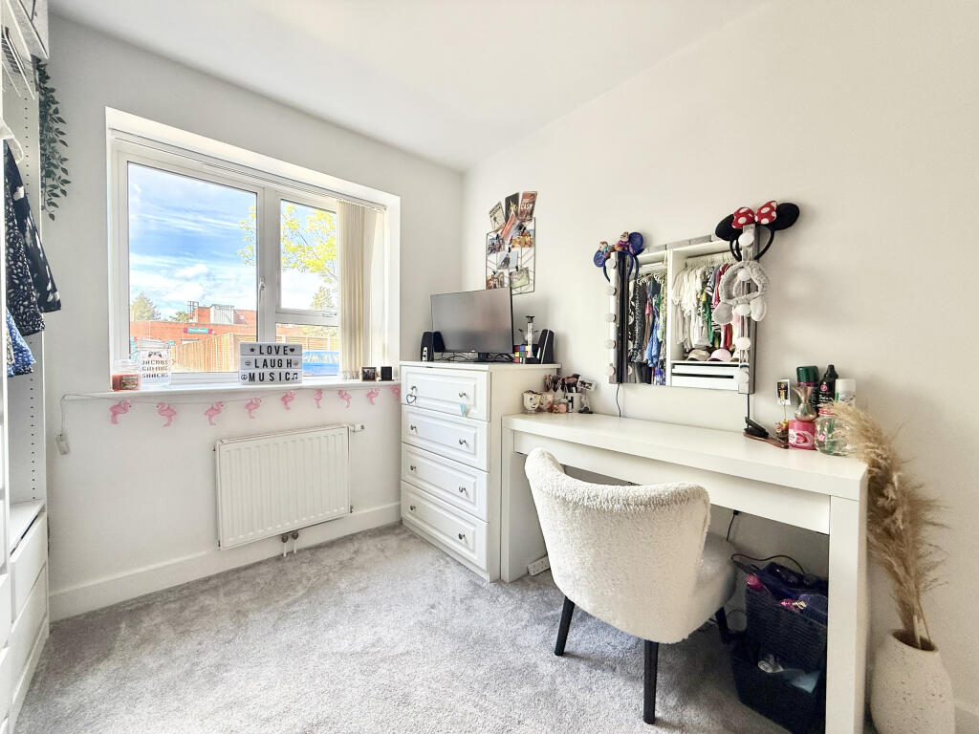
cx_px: 490
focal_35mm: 14
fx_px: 396
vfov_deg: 85.7
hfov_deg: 102.1
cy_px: 367
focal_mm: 2.22
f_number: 2.2
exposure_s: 1/99
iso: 125
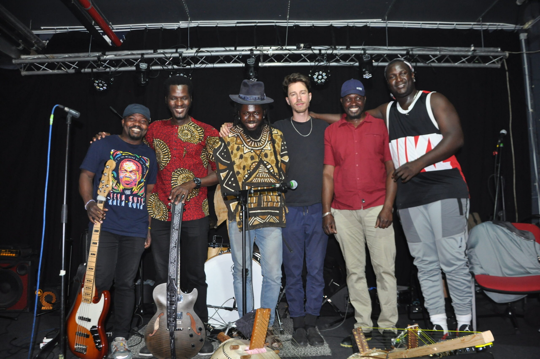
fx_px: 405
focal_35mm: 27
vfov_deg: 47.8
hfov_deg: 67.4
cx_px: 270
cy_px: 180
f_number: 3.5
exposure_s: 1/60
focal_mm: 18
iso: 800
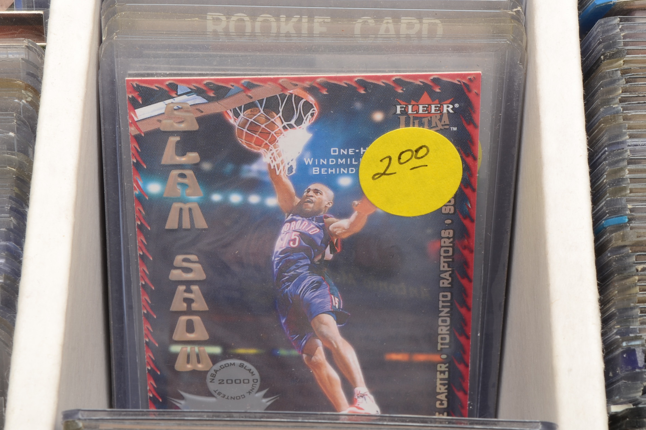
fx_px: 1931
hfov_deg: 19.0
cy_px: 176
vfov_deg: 12.7
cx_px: 290
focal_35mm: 108
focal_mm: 55
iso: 100
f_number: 22
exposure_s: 1/160
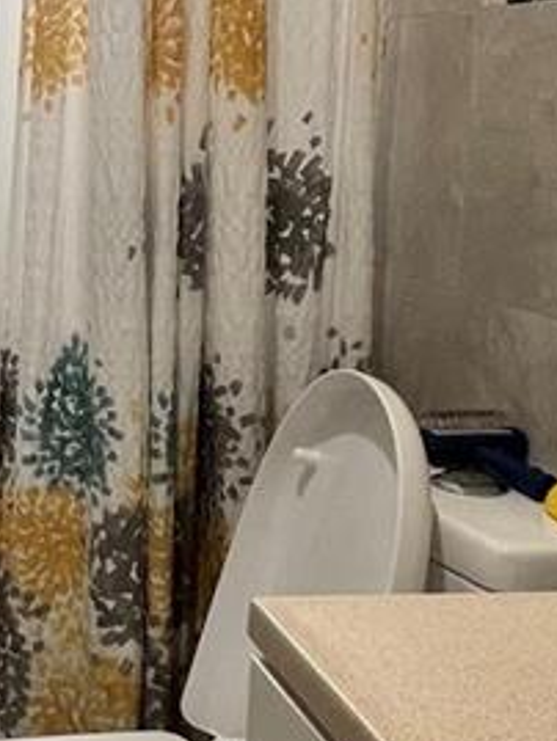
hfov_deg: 23.4
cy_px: 320
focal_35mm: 58
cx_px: -83
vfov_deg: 33.2
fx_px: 1243
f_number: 1.8
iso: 100
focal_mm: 1.57
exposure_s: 1/120
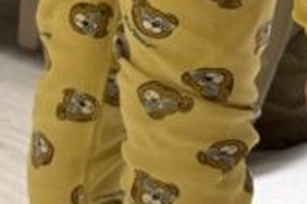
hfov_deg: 13.4
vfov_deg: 8.3
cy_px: -274
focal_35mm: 153
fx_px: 1303
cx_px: 191
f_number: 1.78
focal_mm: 6.76
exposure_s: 1/50
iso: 125
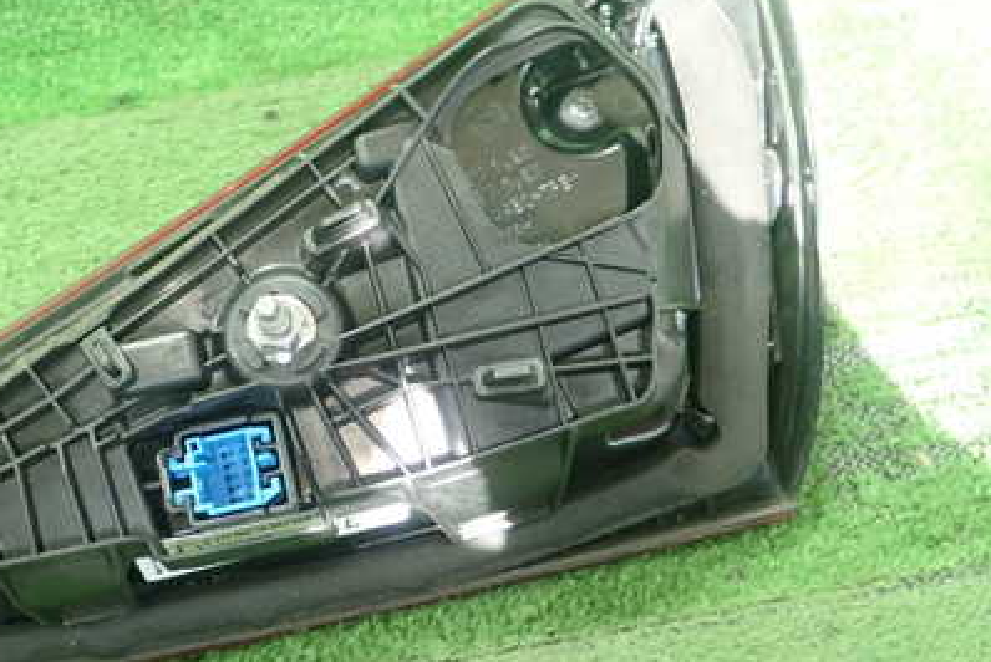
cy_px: 269
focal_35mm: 47
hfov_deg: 40.9
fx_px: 1295
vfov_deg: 28.6
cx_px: 269
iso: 500
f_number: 2.3
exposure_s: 1/125
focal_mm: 5.5
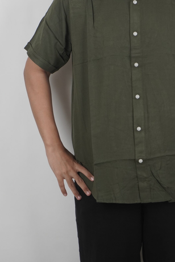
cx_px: 128
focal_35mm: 104
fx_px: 757
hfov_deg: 13.2
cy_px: 75
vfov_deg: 19.6
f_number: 5.6
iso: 640
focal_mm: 43
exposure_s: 1/100
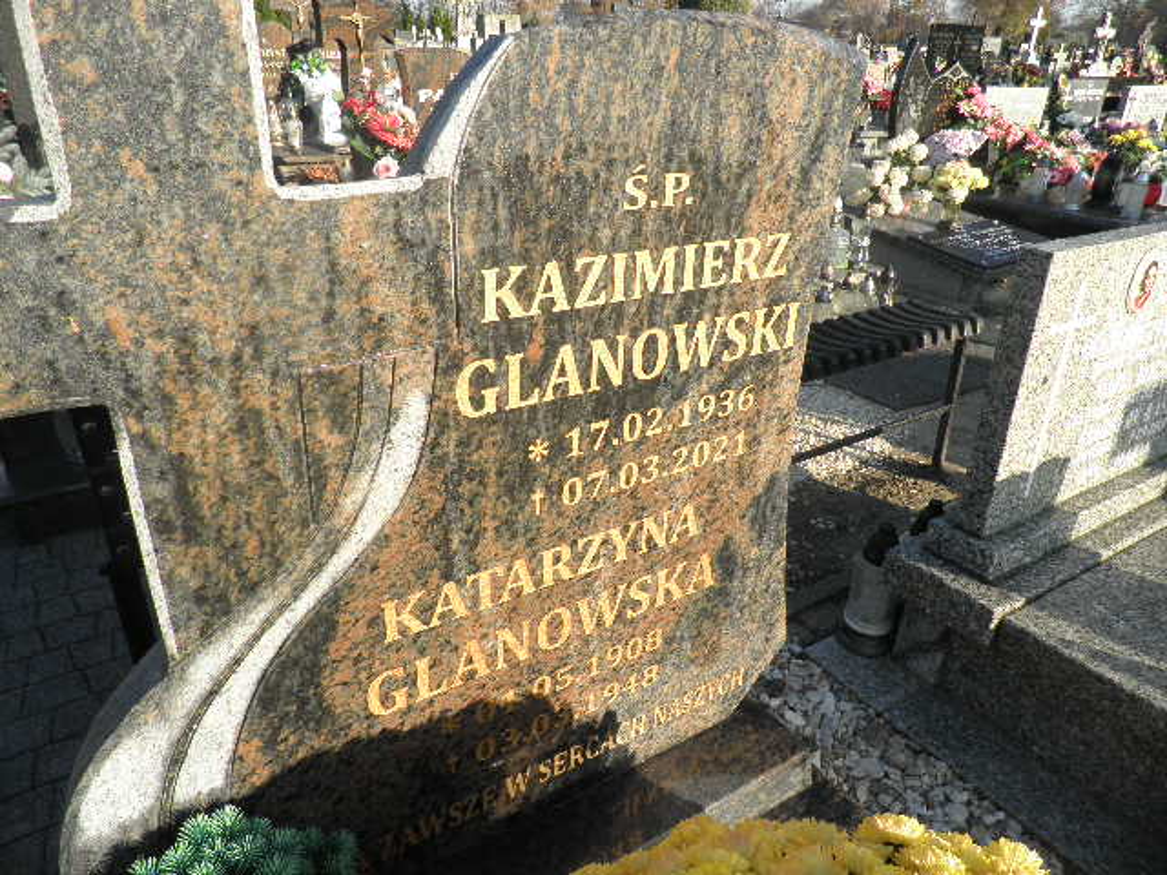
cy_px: 438
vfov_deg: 56.8
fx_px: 809
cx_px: 584
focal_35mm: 24
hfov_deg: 71.6
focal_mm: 4.3
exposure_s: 1/400
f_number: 3.3
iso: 64
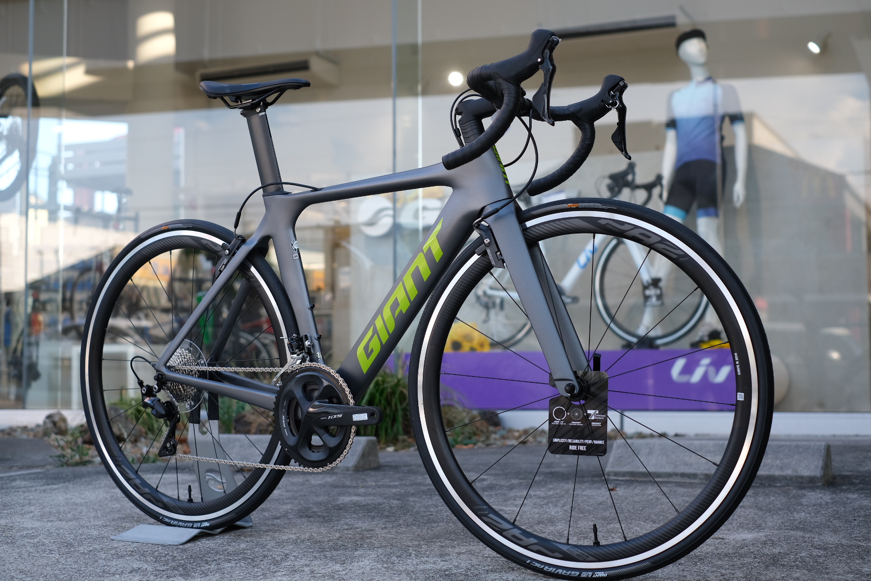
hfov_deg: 37.5
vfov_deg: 25.5
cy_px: 290
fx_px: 1282
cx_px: 436
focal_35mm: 53
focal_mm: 35
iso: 320
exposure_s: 1/500
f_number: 2.8
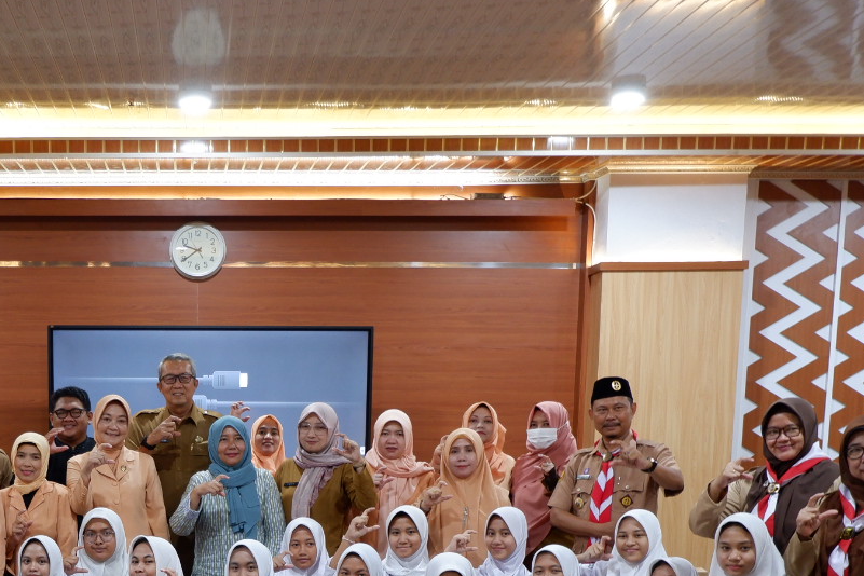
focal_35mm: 51
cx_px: 173
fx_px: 1224
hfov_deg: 37.5
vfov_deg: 24.7
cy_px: 632
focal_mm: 15.2
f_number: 3.5
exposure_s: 1/25
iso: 640
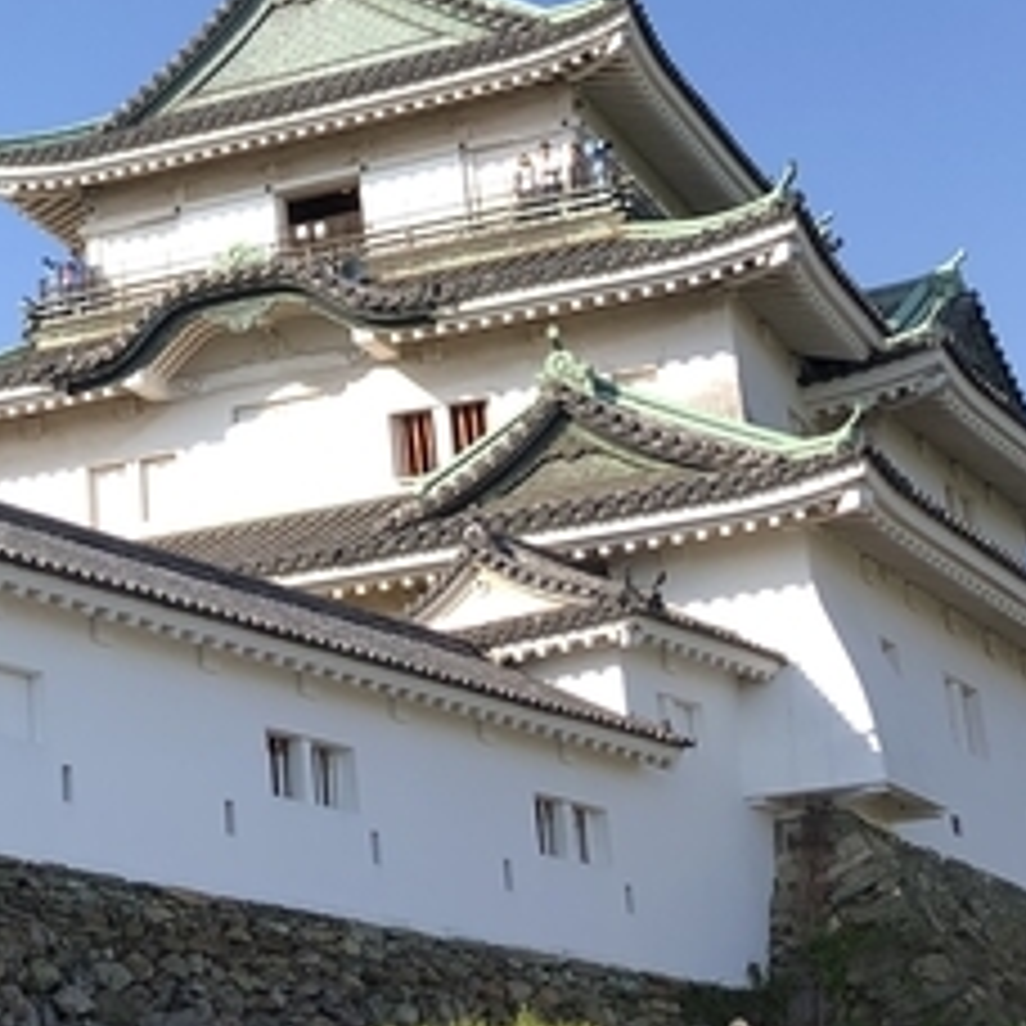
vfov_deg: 19.6
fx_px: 2917
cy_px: 140
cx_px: -162
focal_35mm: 87
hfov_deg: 19.0
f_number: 1.8
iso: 20
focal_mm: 3.99
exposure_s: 1/1263
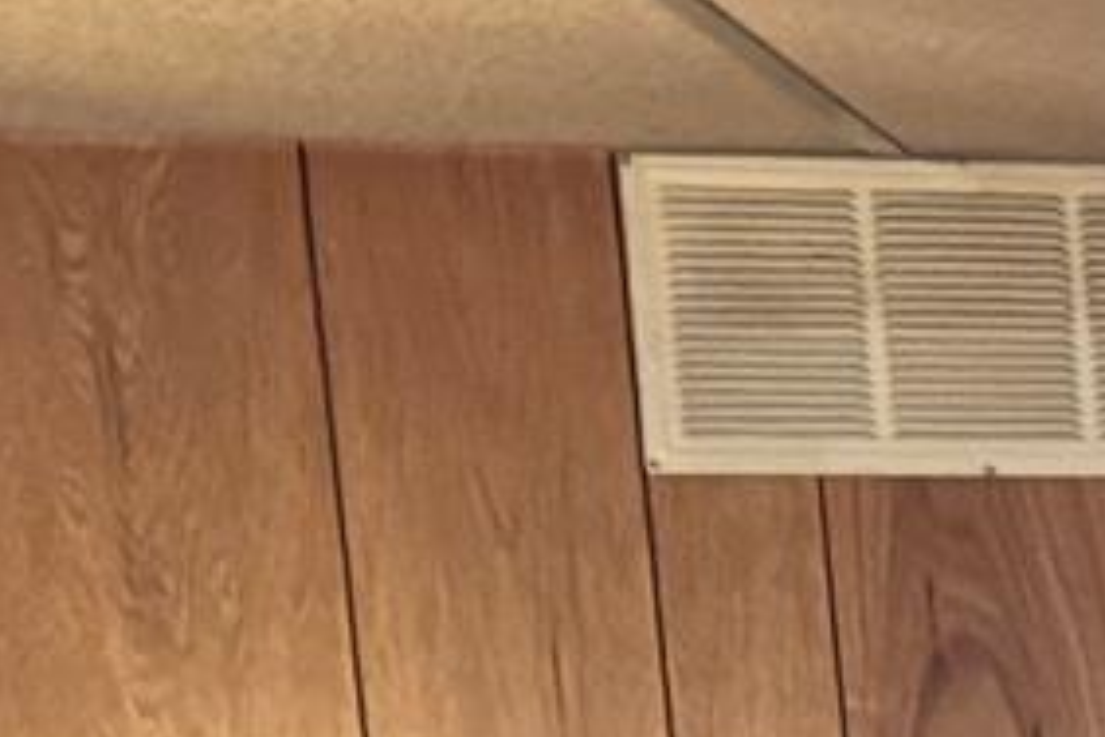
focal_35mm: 181
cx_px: 3785
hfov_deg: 8.5
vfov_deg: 7.2
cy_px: 1658
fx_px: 5555
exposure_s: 1/30
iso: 800
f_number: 1.78
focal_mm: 6.76
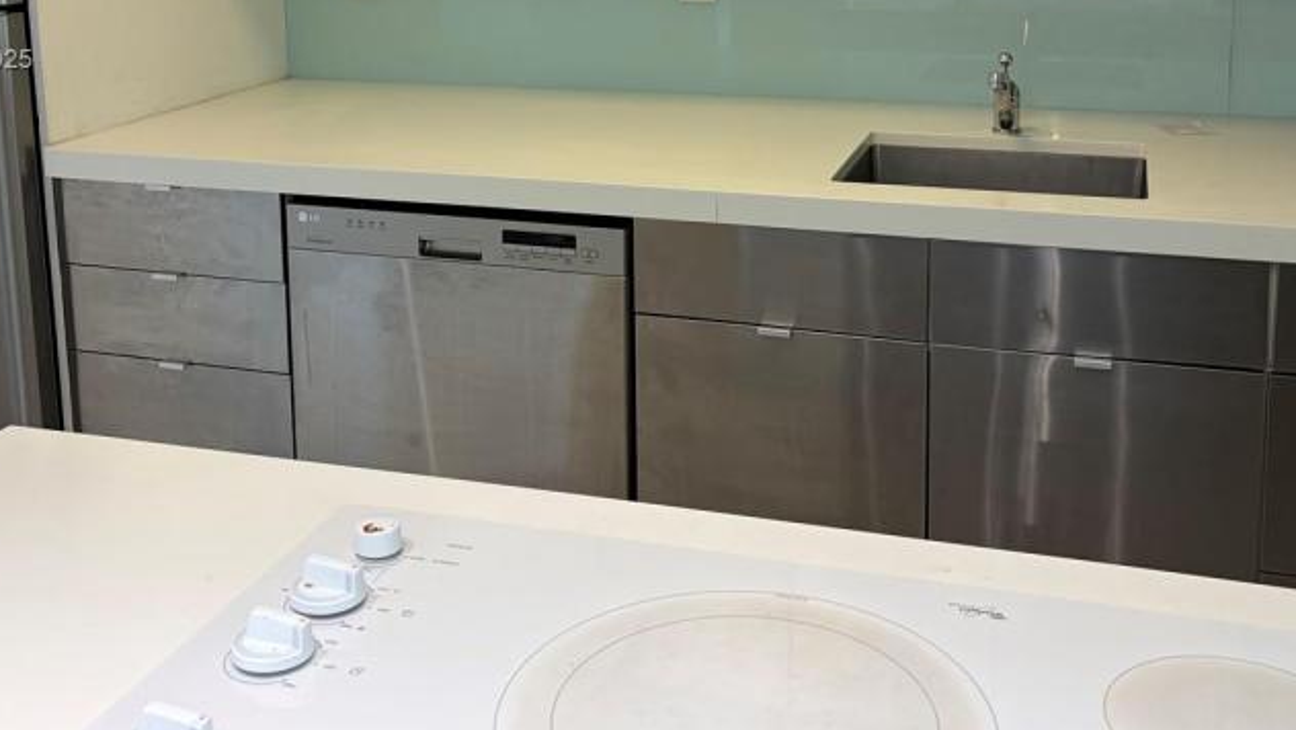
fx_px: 1478
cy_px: 62
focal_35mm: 43
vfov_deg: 26.7
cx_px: 623
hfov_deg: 47.3
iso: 64
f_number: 1.6
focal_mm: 5.96
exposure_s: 1/120
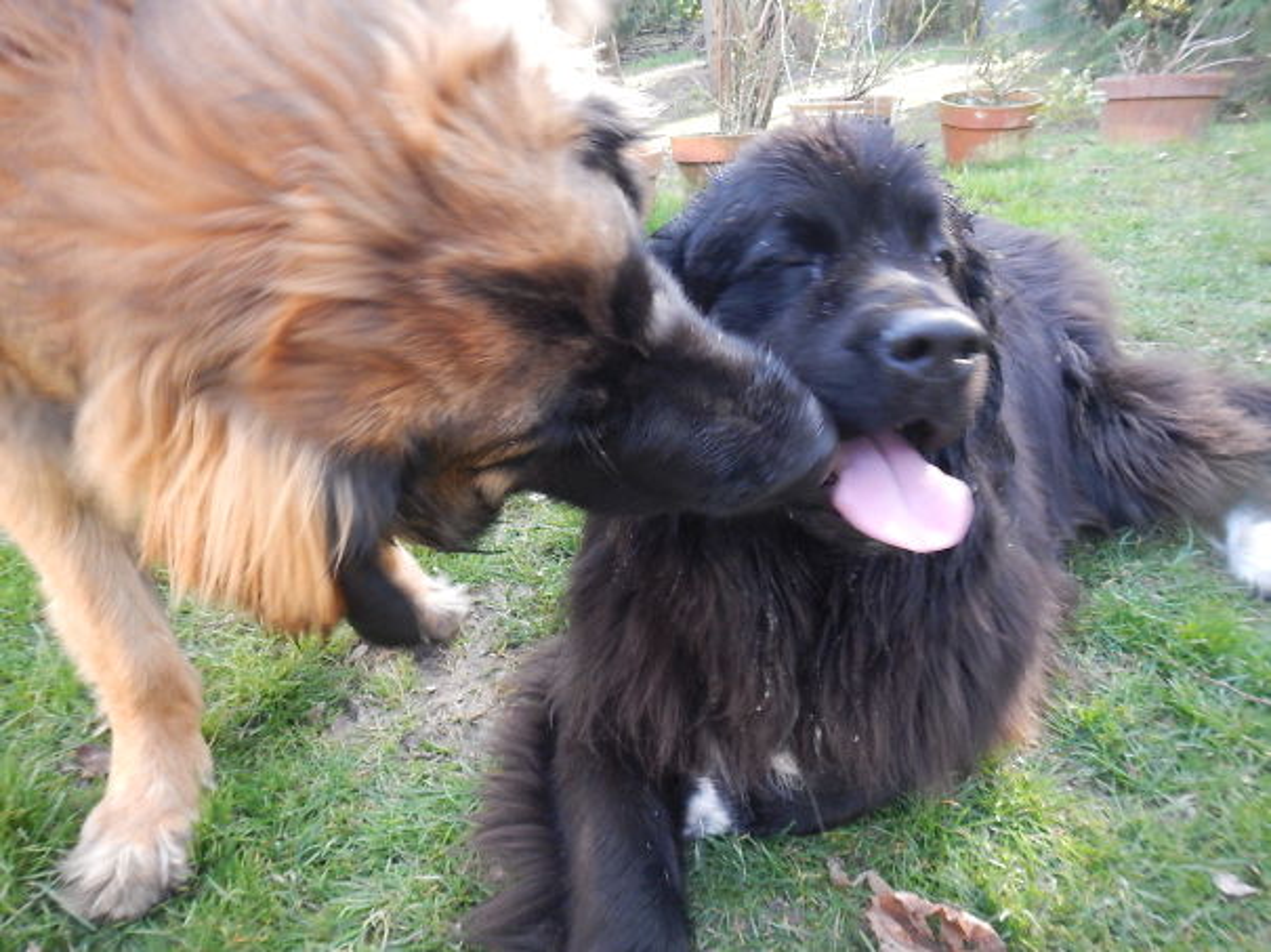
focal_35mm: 28
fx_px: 1027
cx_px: 636
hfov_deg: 63.5
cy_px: 476
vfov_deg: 49.7
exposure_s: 1/50
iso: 400
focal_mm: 5
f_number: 3.9
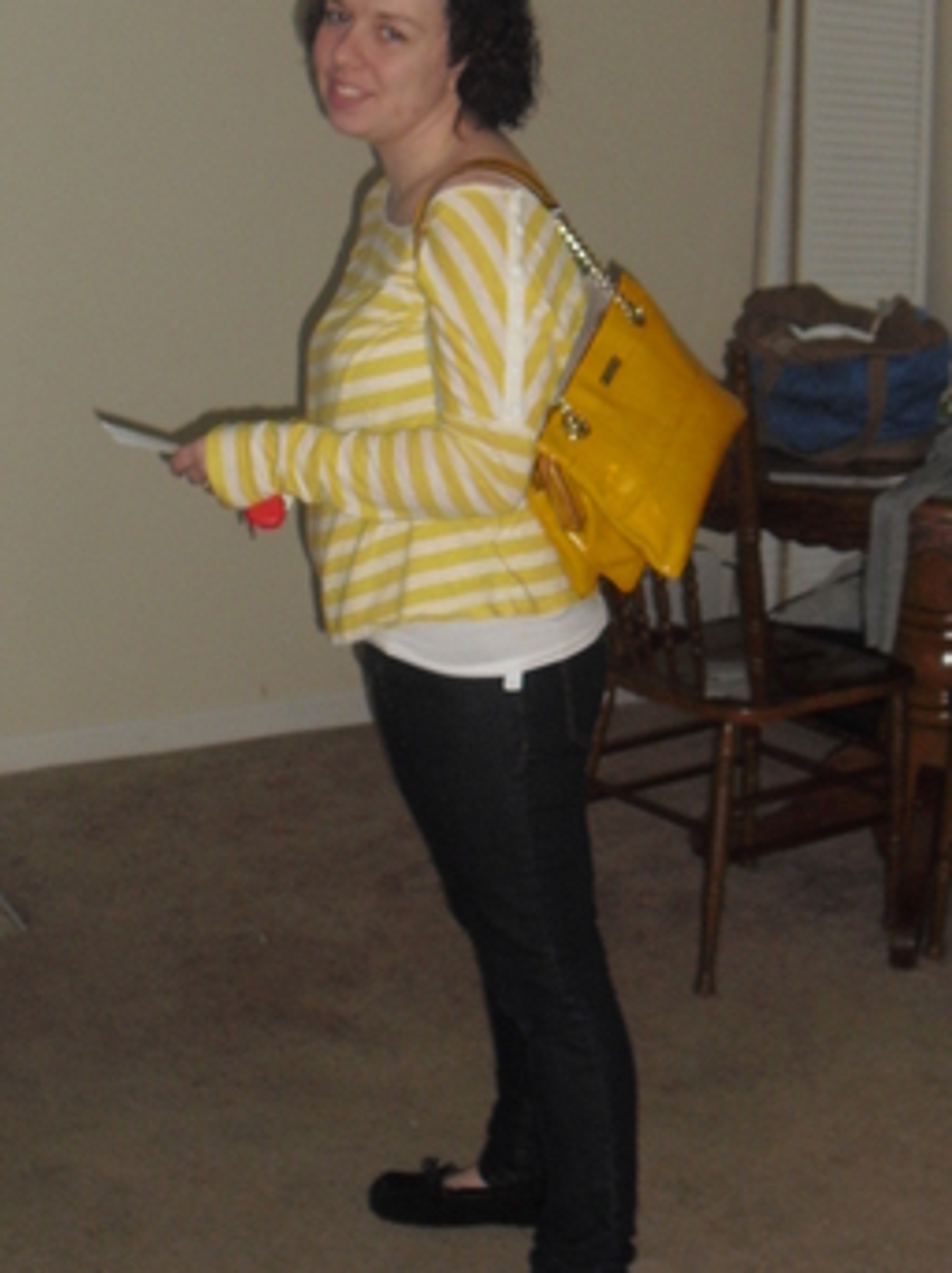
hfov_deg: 24.8
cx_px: 398
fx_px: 2166
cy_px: 562
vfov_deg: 32.7
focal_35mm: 59
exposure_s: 1/60
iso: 200
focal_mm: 6.3
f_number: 3.1
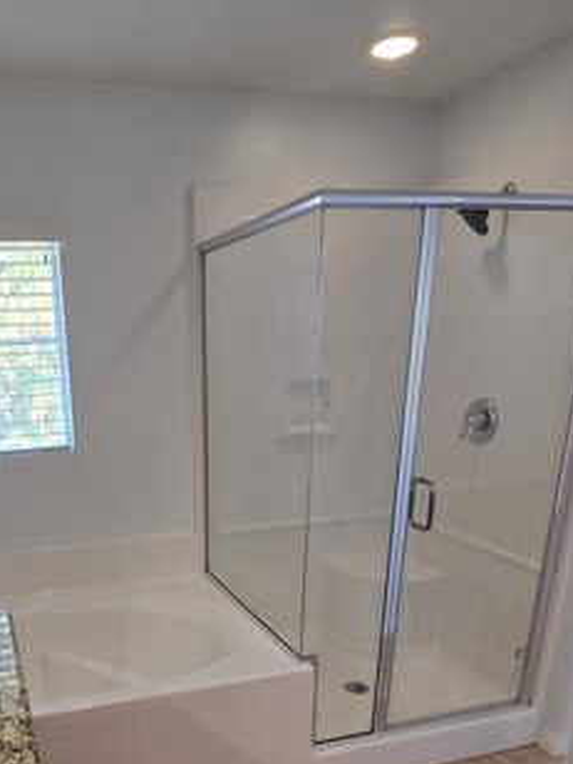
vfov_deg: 61.6
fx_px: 596
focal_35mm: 27
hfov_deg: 49.5
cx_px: 151
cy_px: 573
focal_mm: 2.2
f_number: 2.2
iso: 125
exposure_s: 1/60
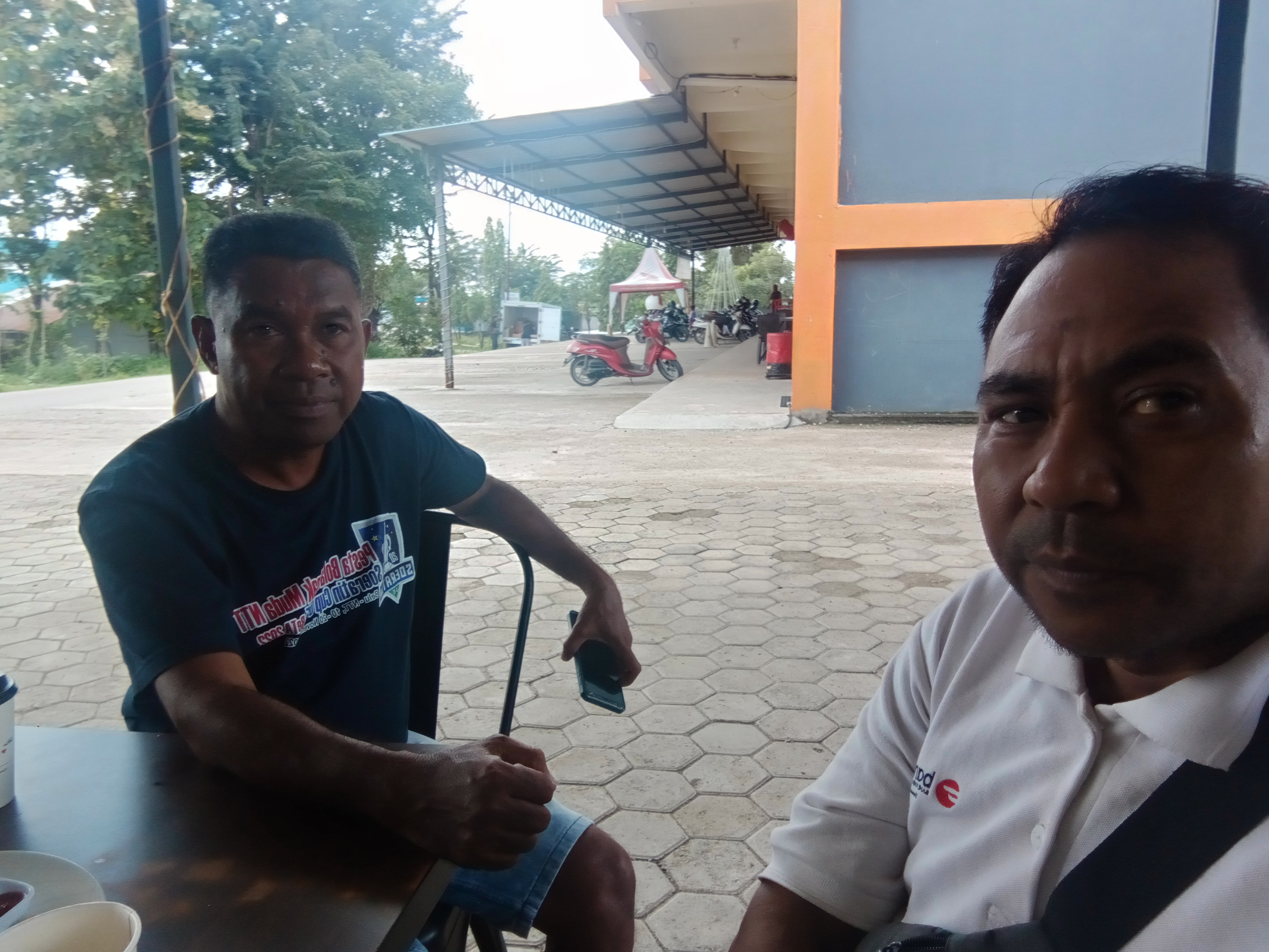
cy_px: 476
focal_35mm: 27
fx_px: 990
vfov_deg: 51.4
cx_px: 634
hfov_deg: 65.3
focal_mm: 2.75
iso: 111
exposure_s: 1/157
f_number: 2
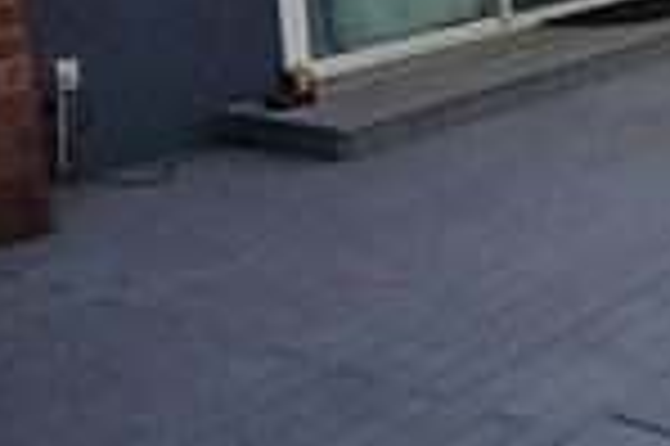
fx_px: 1078
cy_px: -90
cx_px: 1057
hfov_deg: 24.7
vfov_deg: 21.6
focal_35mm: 58
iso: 50
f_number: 2.2
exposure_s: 1/1915
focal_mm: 2.2
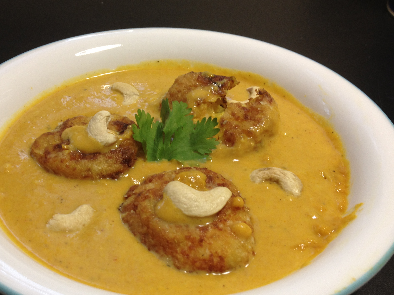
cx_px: 167
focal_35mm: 43
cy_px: 168
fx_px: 489
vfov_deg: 33.5
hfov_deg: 43.7
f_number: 2.4
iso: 80
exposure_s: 1/20
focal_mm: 4.28
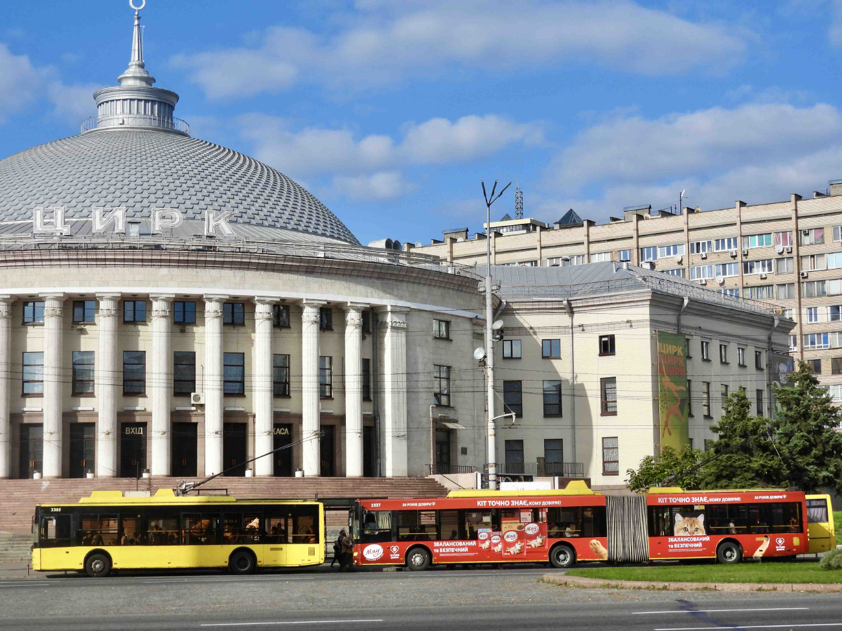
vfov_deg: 21.0
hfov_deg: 27.8
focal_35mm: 70
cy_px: 316
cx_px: 421
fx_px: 1703
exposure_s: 1/1600
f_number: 3.5
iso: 100
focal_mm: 12.5
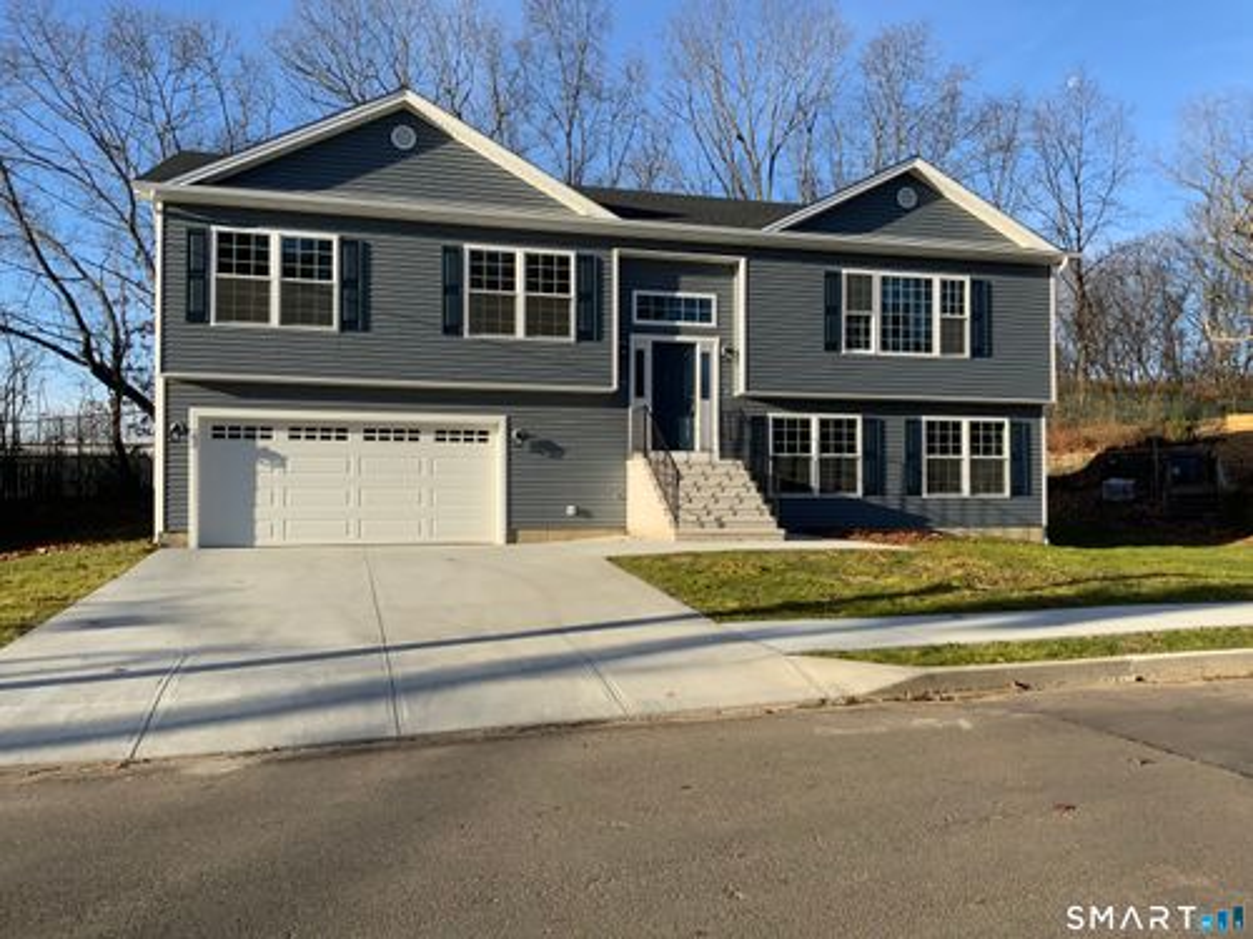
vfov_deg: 48.2
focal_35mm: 29
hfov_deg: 61.7
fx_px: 1050
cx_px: 626
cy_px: 470
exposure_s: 1/1221
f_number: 1.8
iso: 16
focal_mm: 3
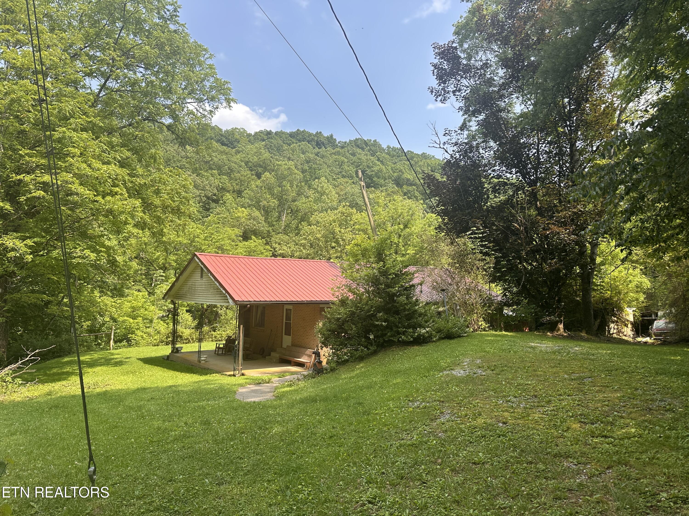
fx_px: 478
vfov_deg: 56.8
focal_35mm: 24
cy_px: 258
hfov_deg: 71.6
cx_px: 344
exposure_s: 1/1412
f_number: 1.78
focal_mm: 6.86
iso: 80
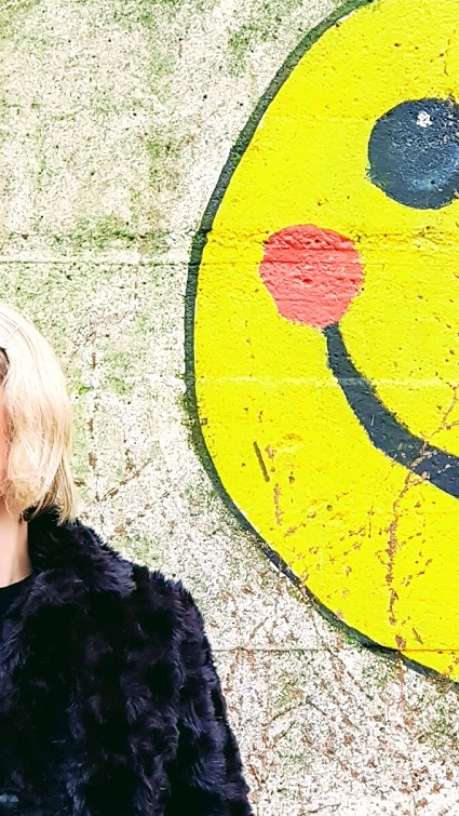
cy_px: 455
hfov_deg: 13.4
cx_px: 306
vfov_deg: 23.6
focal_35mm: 90
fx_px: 1946
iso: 25
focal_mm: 6
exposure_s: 1/33
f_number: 2.4
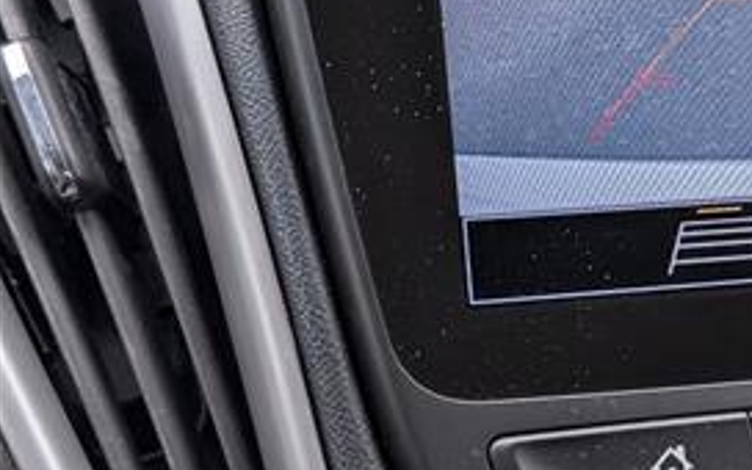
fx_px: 2500
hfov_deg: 16.5
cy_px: 188
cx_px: 879
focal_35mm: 122
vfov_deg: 10.7
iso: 104
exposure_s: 1/556
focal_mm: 6.9
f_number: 1.68
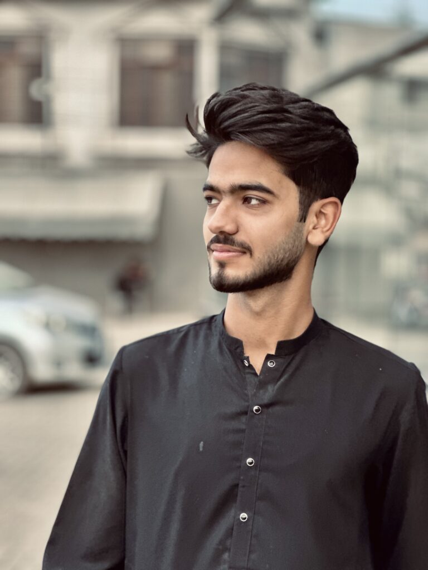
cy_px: 285
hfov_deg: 19.1
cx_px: 214
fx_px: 1269
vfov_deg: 25.3
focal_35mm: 77
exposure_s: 1/100
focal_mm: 9
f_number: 2.8
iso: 200
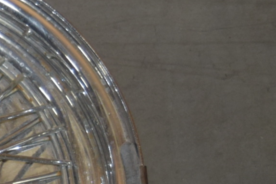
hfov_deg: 7.2
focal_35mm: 266
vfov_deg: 5.1
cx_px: -400
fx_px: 2040
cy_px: 234
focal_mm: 34
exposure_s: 1/50
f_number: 4.5
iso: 400
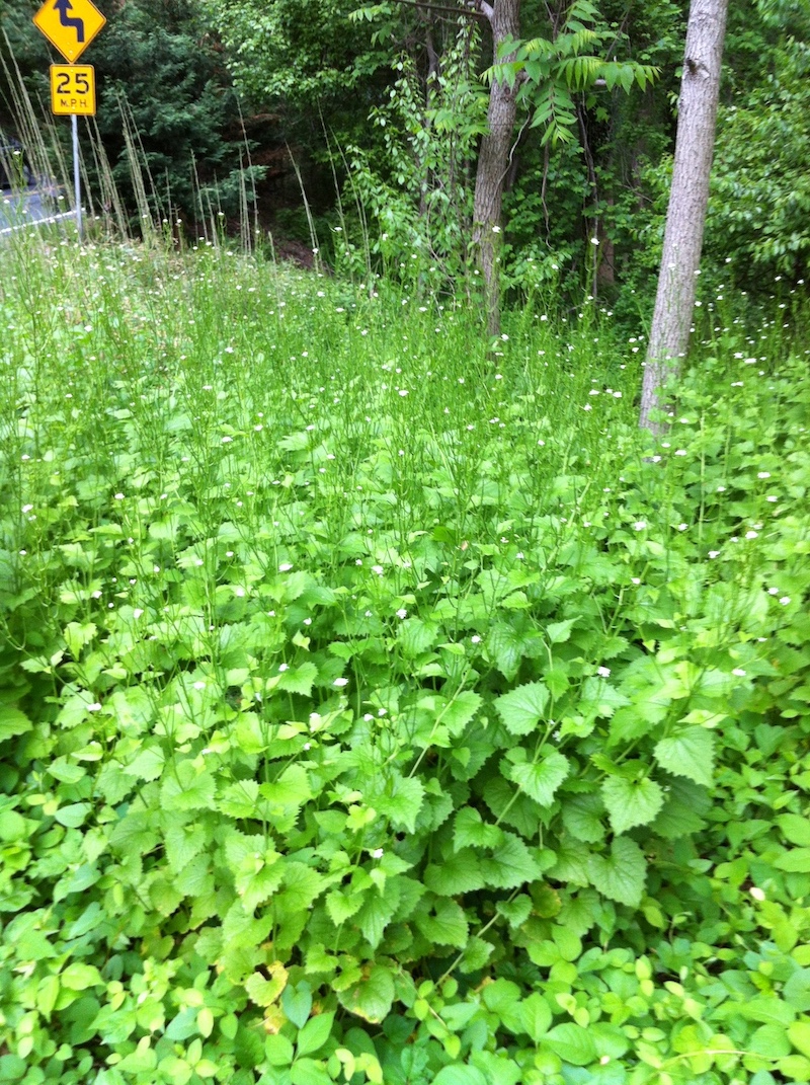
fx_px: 1095
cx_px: 405
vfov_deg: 52.7
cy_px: 542
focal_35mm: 35
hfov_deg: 40.6
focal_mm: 3.85
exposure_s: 1/60
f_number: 2.8
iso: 80
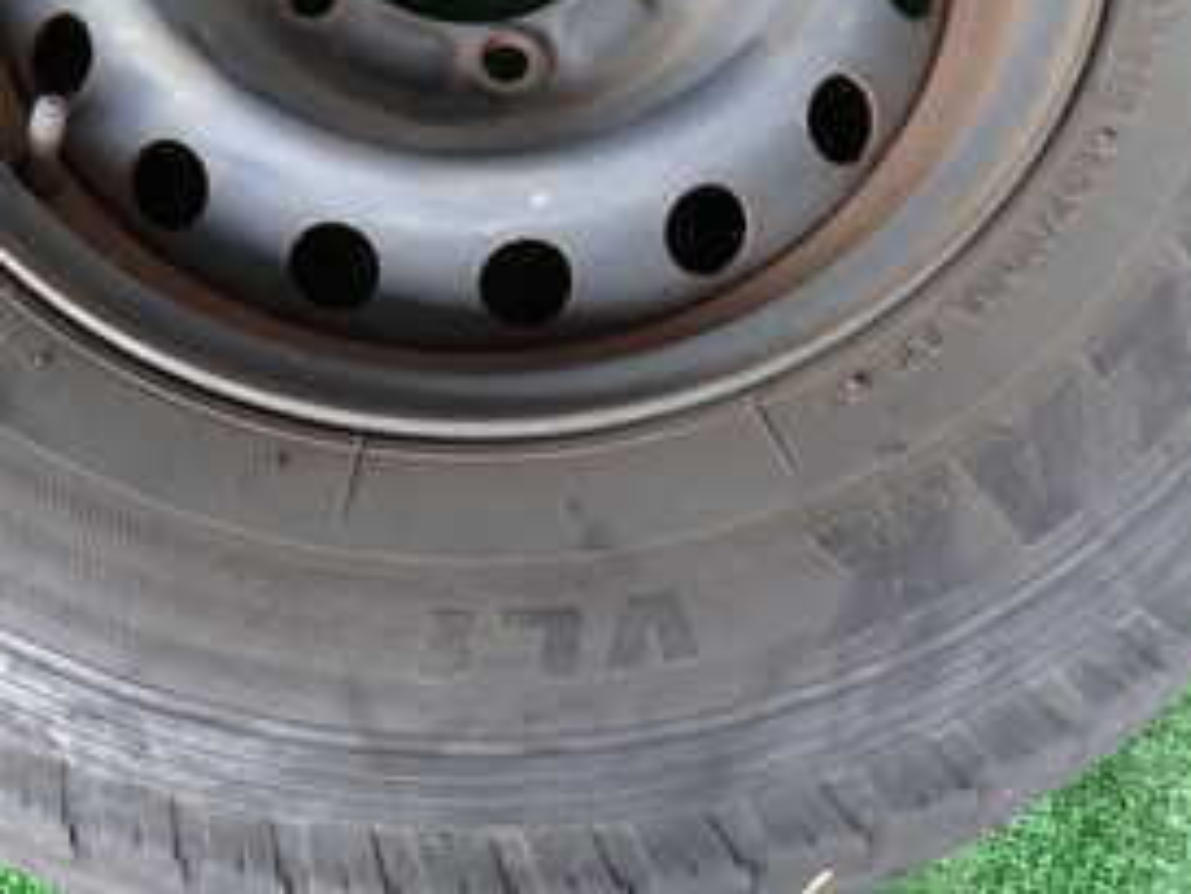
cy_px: 61
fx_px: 1893
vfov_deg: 25.6
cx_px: 471
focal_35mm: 55
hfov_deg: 34.8
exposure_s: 1/60
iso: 160
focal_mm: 4.5
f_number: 2
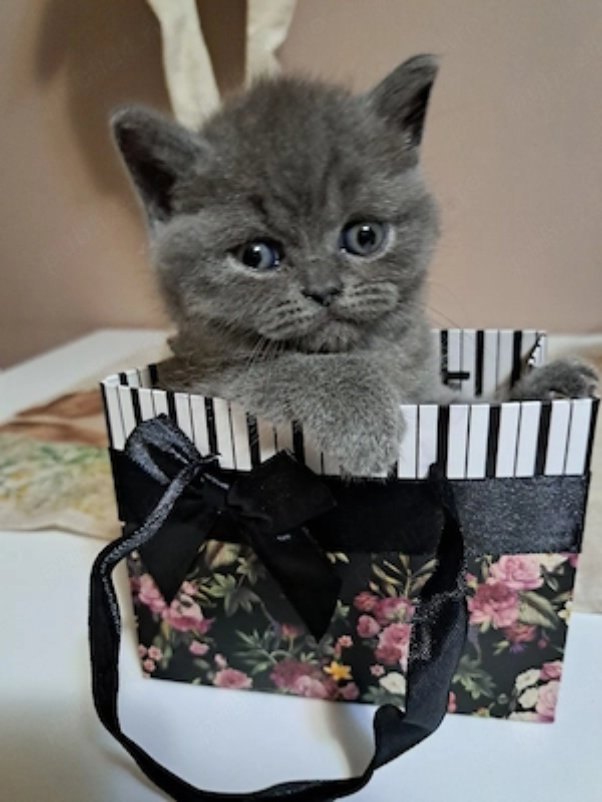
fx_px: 557
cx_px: 301
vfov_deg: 71.6
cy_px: 401
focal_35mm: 24
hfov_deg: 56.8
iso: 500
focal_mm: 5.23
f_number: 1.8
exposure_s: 1/33
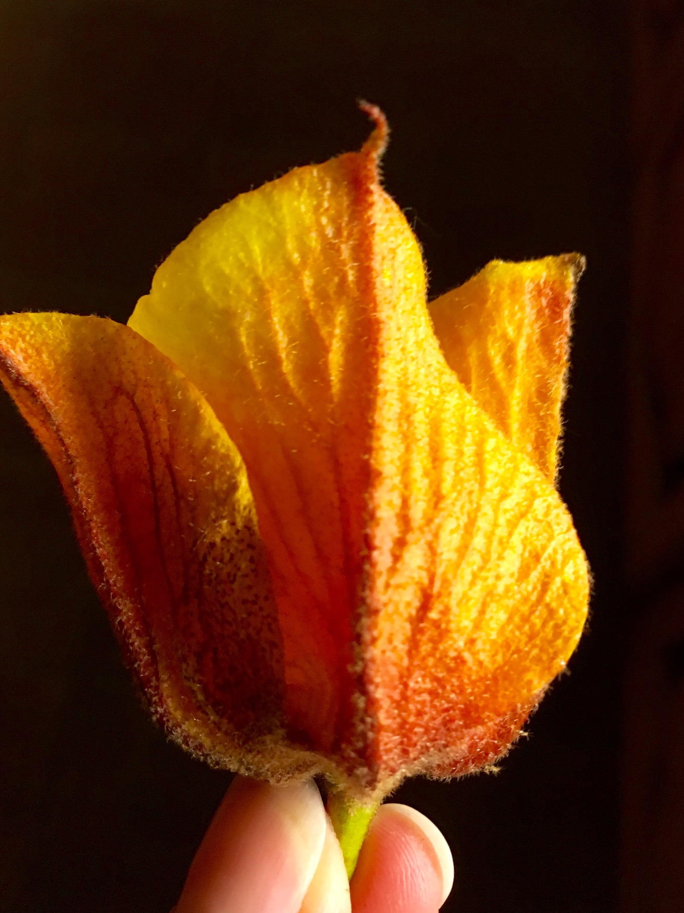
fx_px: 870
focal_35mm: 33
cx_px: 344
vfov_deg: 55.4
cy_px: 445
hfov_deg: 42.9
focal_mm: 4.15
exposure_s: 1/33
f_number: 2.2
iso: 200
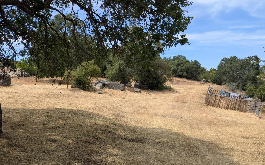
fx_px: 188
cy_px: 92
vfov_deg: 47.5
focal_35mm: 26
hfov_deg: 70.4
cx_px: 131
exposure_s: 1/1664
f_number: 1.85
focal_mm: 6.81
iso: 45
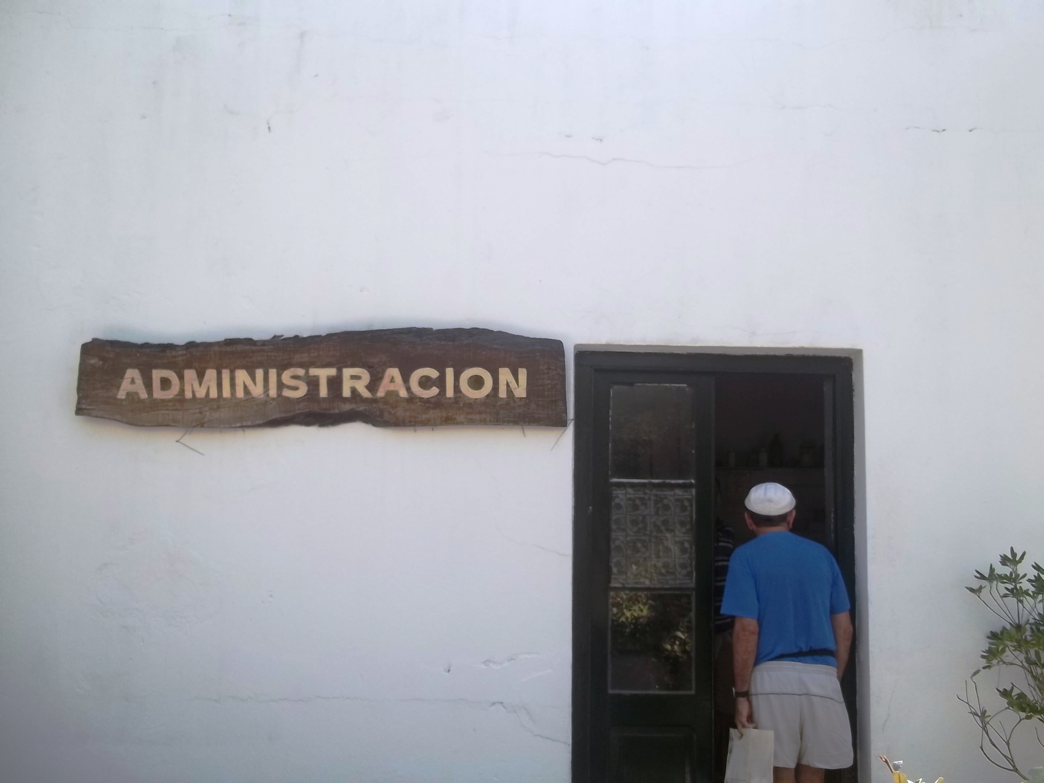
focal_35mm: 36
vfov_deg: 39.7
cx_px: 522
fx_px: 1086
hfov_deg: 51.4
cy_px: 392
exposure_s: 1/200
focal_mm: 6.5
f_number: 3.1
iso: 64
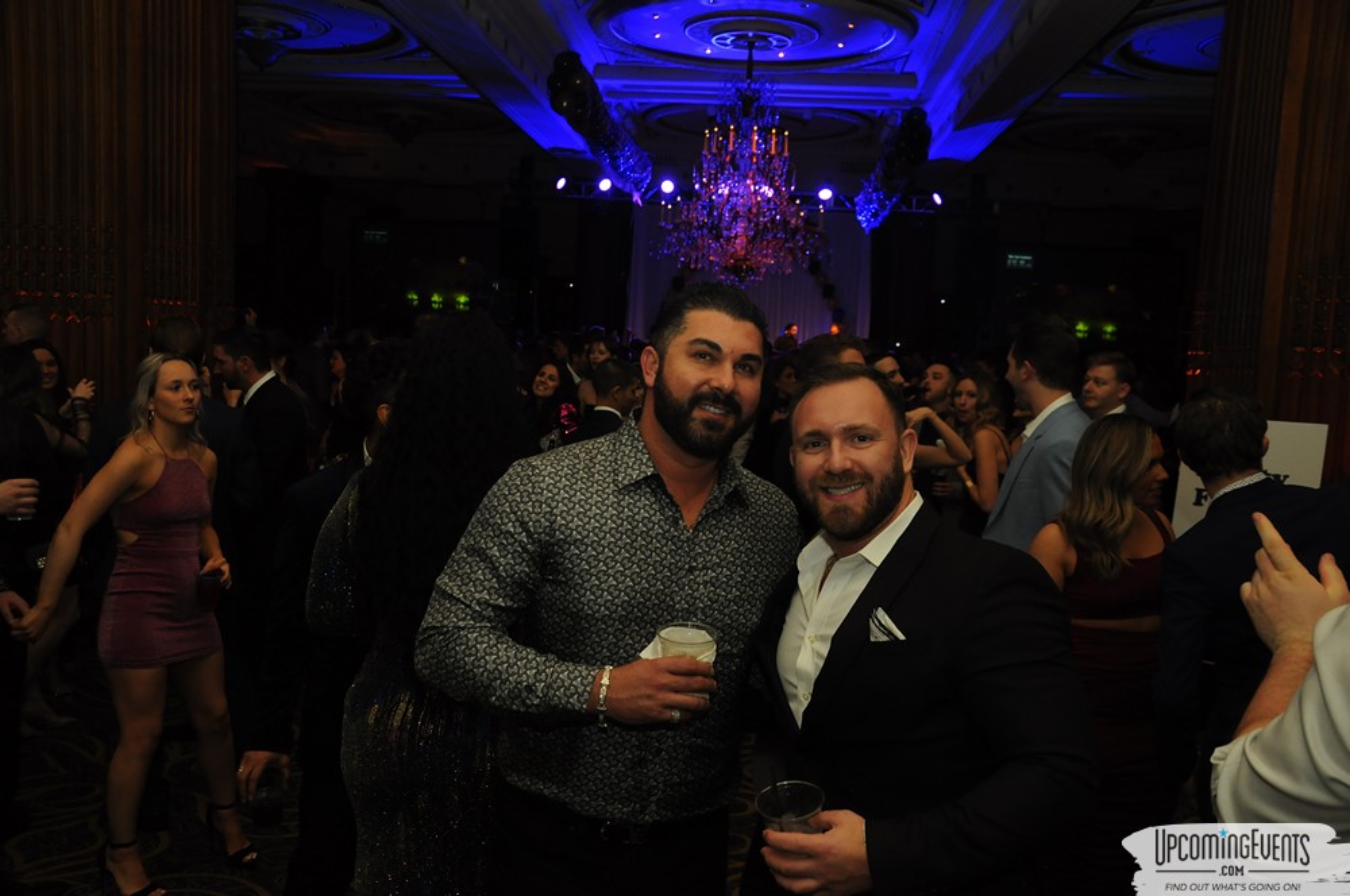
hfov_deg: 57.3
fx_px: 1236
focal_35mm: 33
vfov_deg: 39.9
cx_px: 675
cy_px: 448
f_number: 5.6
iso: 800
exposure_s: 1/60
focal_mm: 22
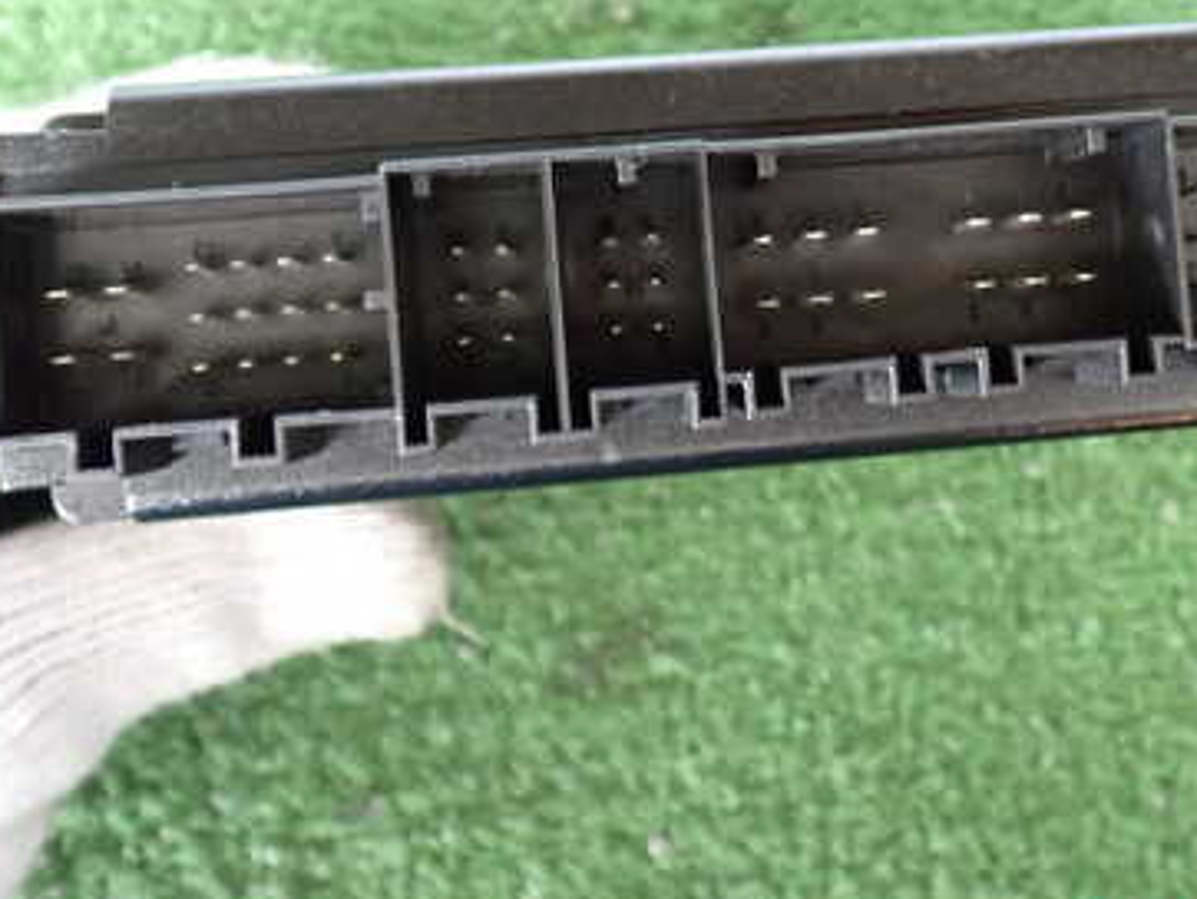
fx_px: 1834
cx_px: 846
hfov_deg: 35.6
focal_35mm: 53
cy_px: 238
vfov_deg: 27.2
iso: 500
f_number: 2.4
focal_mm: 5.79
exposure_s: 1/30
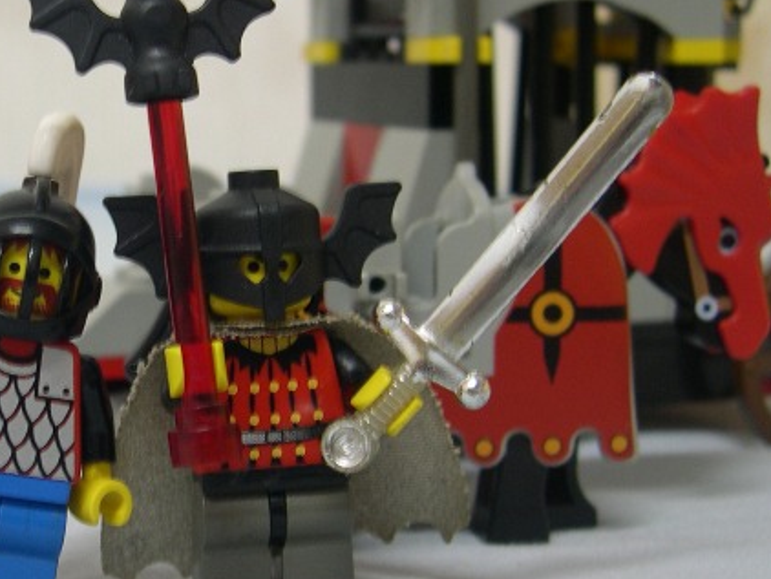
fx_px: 1605
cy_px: 298
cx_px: 124
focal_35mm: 72
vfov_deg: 20.5
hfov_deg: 26.4
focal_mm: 8
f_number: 2.8
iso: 100
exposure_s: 1/10.9
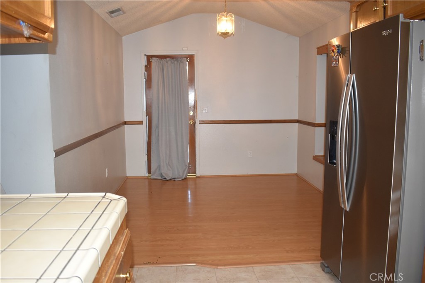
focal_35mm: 30
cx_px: 212
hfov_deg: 61.9
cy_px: 142
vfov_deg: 43.6
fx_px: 354
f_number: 3.8
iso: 900
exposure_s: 1/60
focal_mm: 20
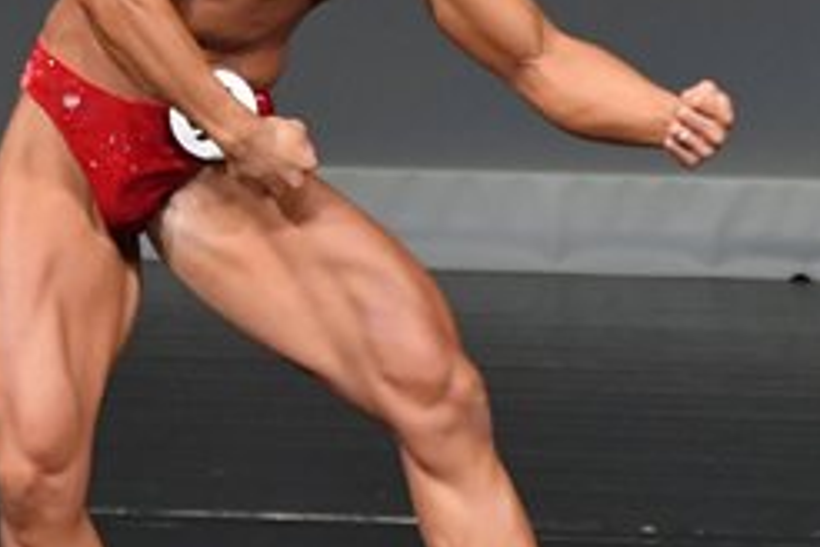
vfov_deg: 1.2
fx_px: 26898
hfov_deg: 1.7
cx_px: 342
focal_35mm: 1181
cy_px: 137
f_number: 5.6
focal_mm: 250
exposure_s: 1/400
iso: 4000
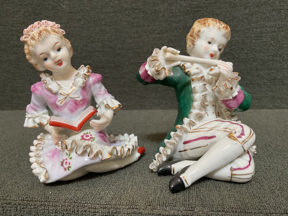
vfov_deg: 48.2
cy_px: 108
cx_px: 144
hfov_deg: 61.7
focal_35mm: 29
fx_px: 241
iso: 64
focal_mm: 3
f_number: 1.8
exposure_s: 1/60
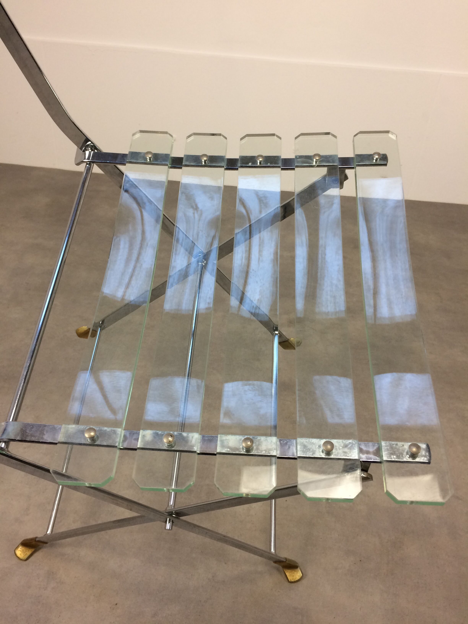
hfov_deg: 48.2
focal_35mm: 29
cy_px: 312
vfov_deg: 61.7
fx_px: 523
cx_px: 234
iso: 40
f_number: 2.2
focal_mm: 4.15
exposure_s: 1/33
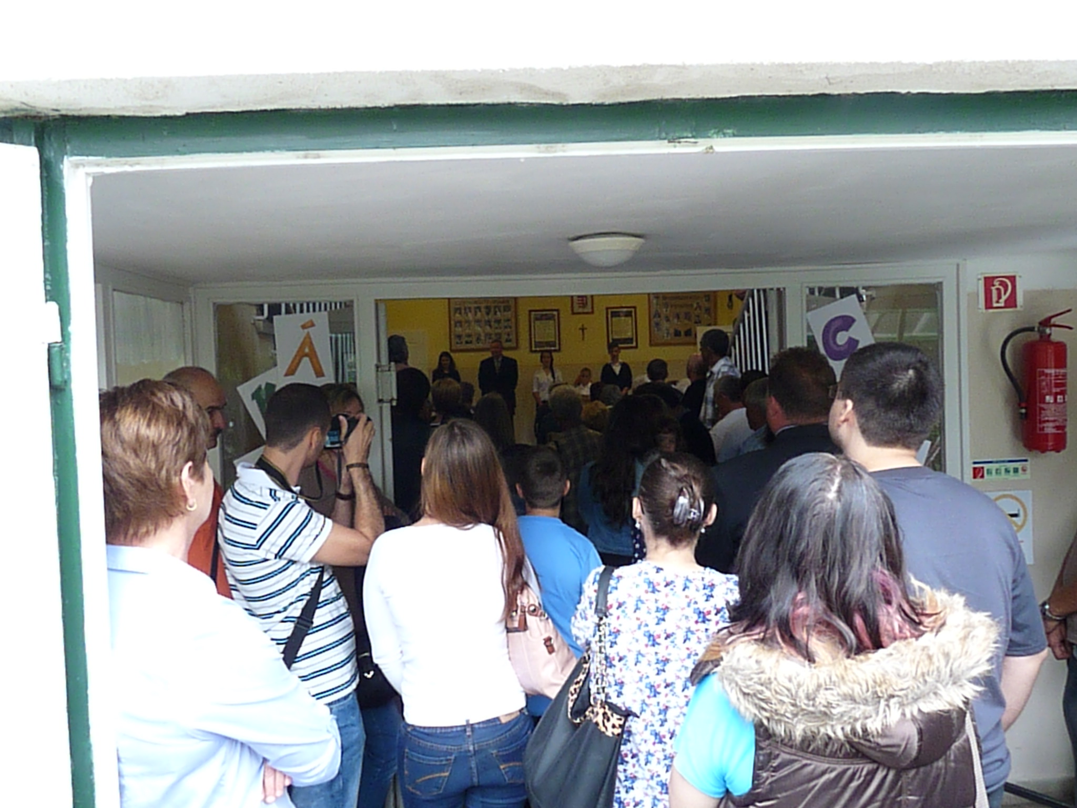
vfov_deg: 51.4
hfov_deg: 65.3
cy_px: 404
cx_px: 538
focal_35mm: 27
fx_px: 840
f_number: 4
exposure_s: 1/100
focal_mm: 4.8
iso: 800
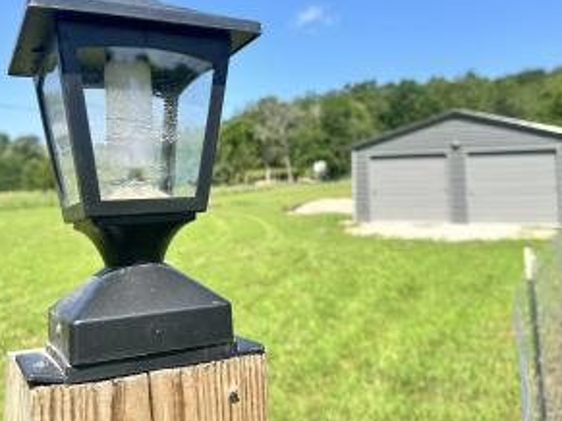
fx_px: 536
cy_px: 156
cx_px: 274
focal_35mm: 33
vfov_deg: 42.6
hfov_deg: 55.4
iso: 80
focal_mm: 6.86
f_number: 1.78
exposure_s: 1/1517
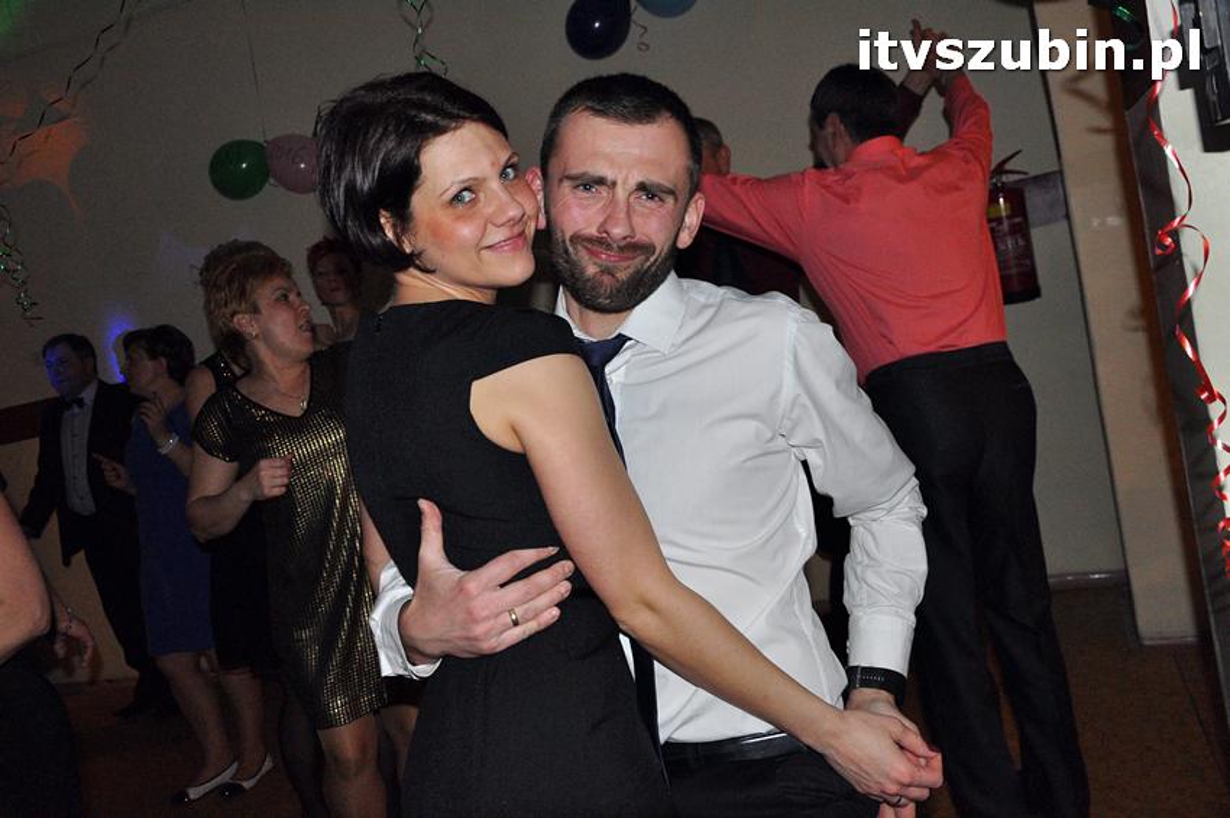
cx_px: 615
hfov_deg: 57.3
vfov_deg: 39.9
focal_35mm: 33
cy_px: 409
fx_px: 1126
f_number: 5
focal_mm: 22
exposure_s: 1/60
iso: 2000
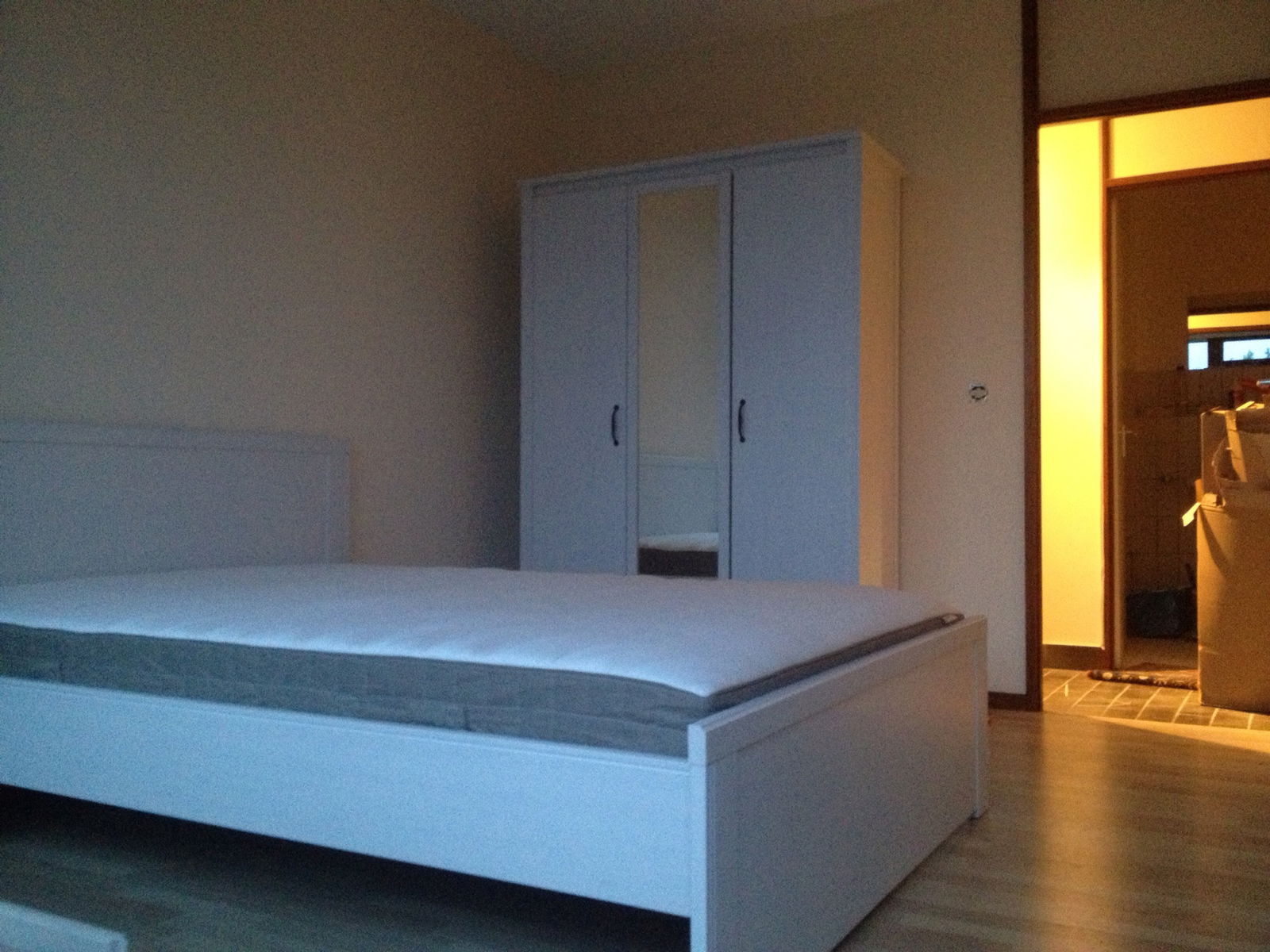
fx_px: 1284
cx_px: 635
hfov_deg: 52.6
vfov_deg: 40.7
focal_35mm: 35
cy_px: 476
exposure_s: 1/15
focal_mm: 4.28
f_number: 2.4
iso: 500
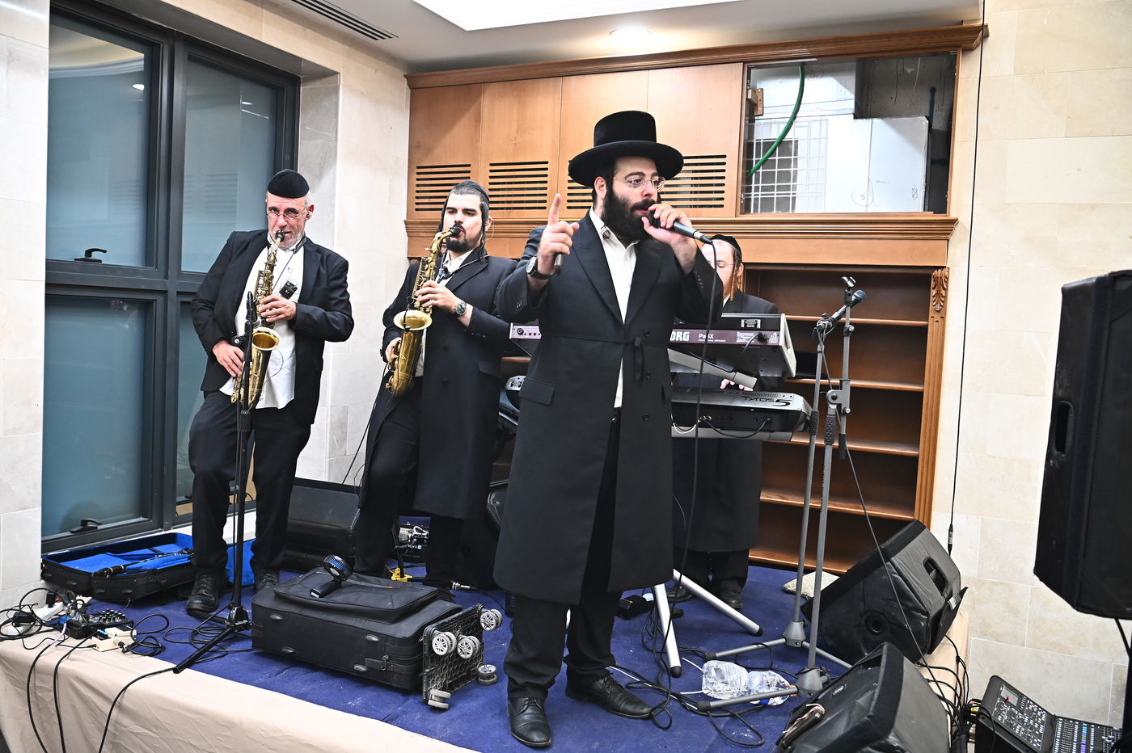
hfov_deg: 62.0
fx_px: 943
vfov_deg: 43.6
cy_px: 376
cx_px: 566
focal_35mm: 30
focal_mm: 30
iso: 2000
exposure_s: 1/250
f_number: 4.5
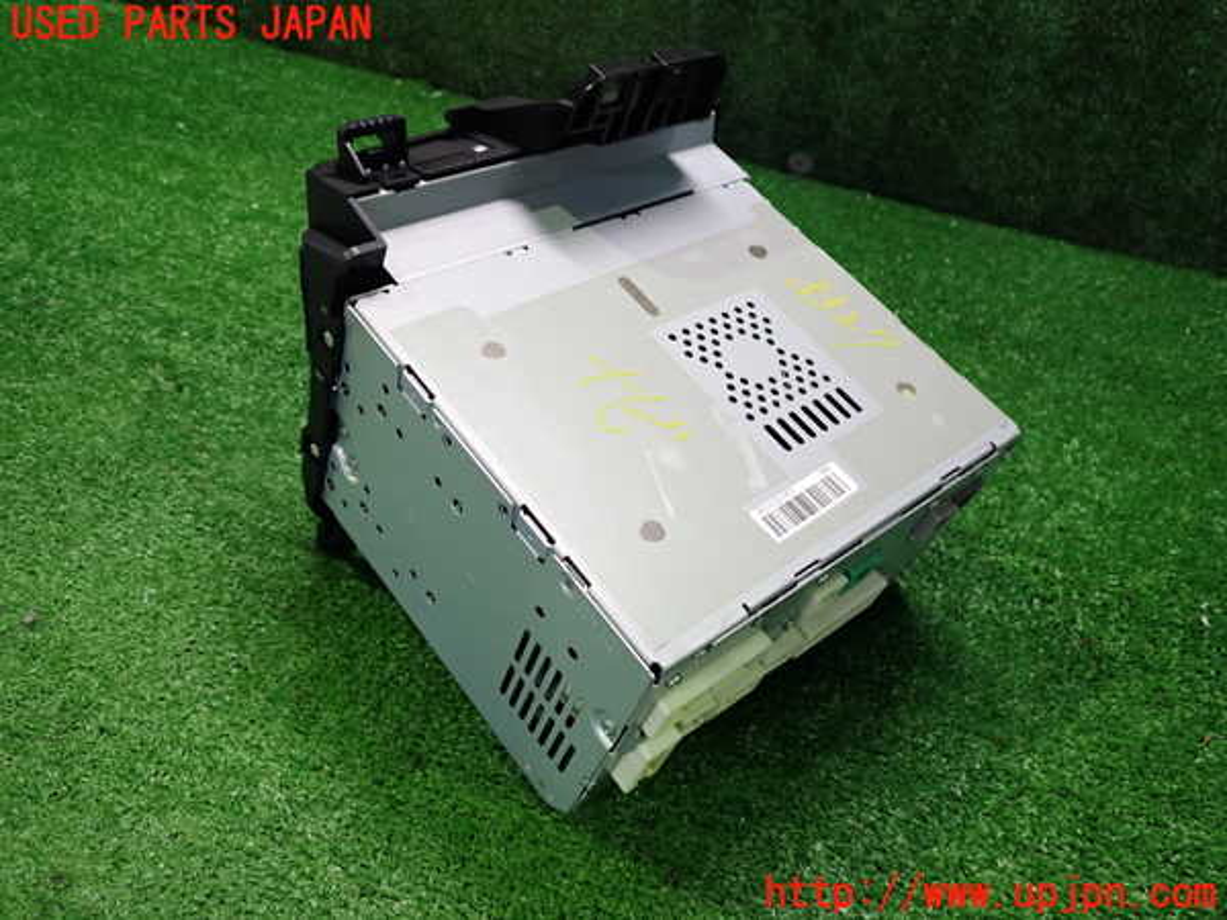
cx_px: 614
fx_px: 1063
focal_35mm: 30
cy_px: 460
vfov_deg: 46.8
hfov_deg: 60.0
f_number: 2.3
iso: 250
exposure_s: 1/30
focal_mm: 5.4
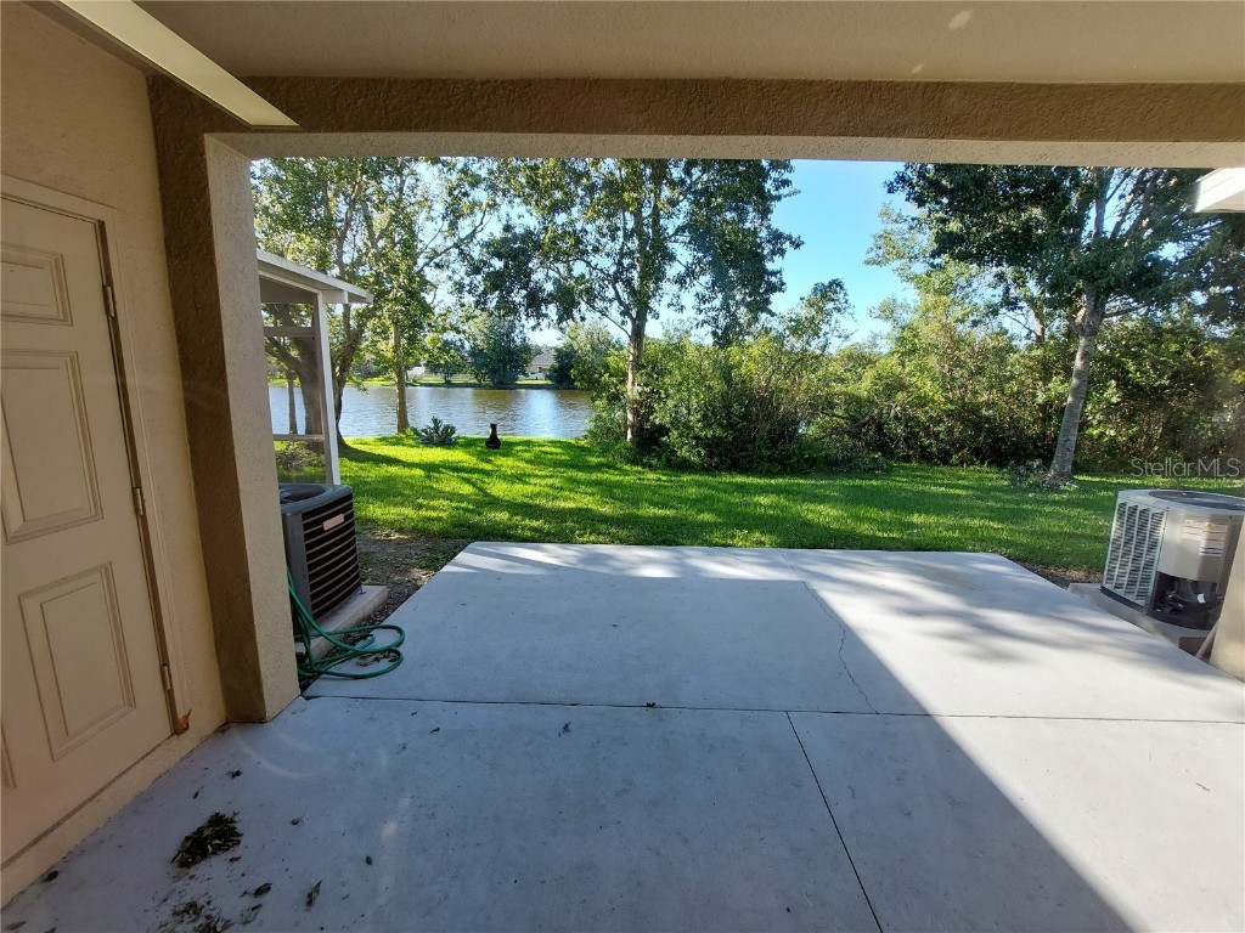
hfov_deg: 106.2
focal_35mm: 13
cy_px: 466
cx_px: 622
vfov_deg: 89.9
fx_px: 468
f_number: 2.2
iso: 50
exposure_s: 1/233
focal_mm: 1.74
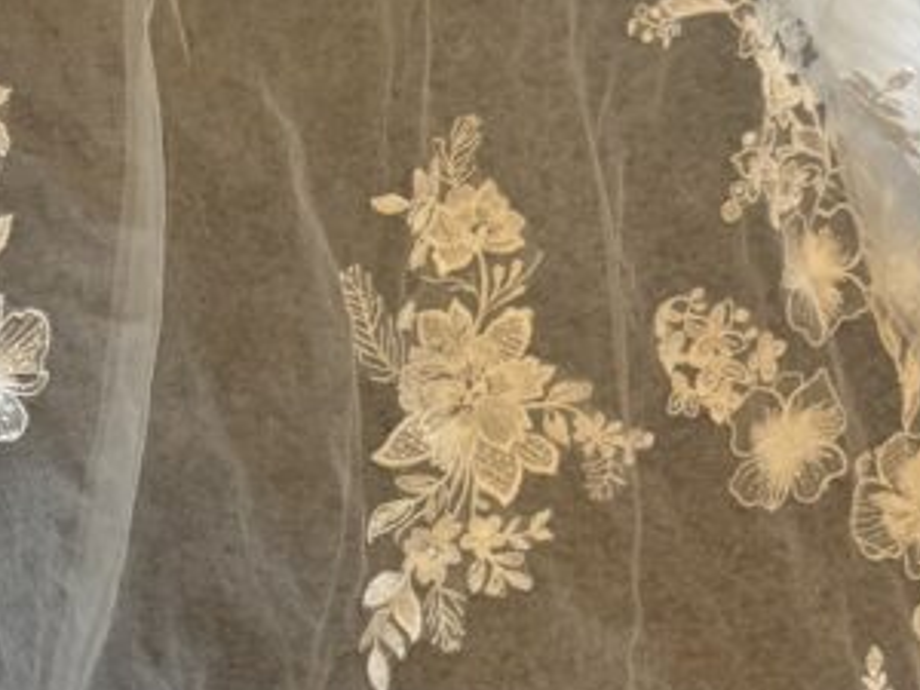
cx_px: 132
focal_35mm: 64
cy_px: 399
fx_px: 1701
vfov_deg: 22.9
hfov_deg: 29.3
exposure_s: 1/60
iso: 320
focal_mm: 6.76
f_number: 1.78
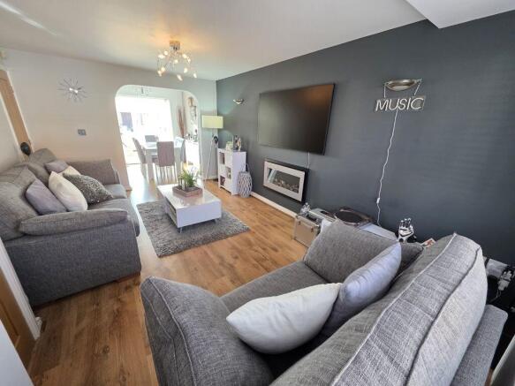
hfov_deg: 106.2
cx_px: 258
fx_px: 193
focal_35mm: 13
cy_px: 193
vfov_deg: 89.9
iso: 200
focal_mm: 2.2
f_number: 1.9
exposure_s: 1/100
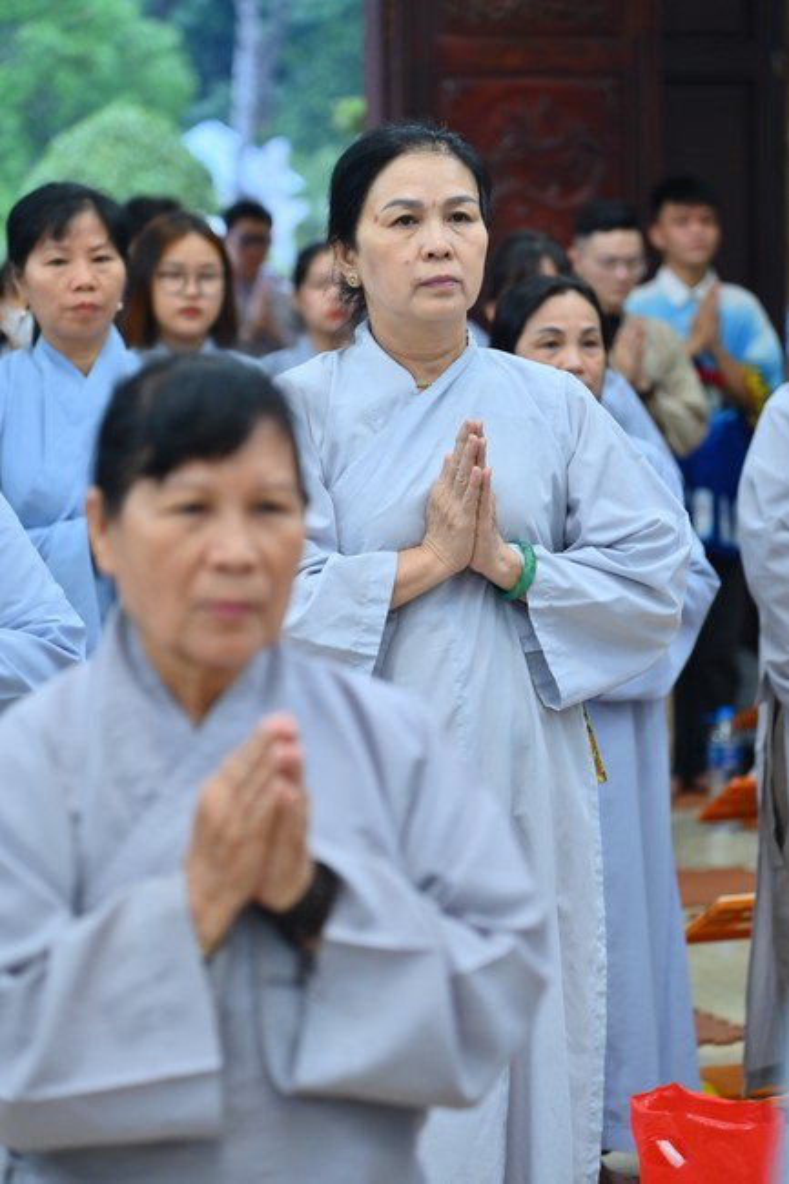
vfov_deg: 17.1
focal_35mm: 120
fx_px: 3947
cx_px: 394
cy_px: 592
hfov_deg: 11.4
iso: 1000
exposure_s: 1/60
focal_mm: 120
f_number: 4
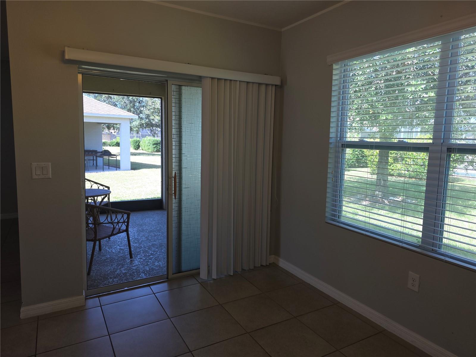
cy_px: 178
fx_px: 316
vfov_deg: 58.9
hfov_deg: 73.9
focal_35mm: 23
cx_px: 238
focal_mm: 6.3
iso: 16
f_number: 1.7
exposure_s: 1/60
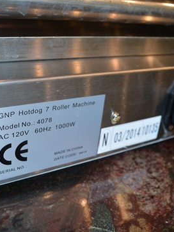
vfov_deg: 43.8
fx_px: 288
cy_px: 105
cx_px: 112
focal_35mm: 43
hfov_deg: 33.4
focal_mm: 18
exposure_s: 1/100
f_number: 5
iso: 400
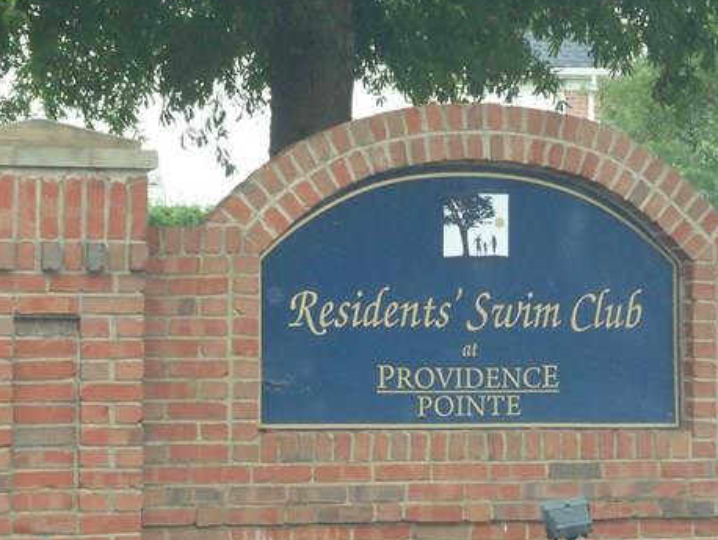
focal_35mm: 114
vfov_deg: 13.0
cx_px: 422
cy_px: 257
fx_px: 2366
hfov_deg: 17.2
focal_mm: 9.1
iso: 200
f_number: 4.9
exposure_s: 1/60
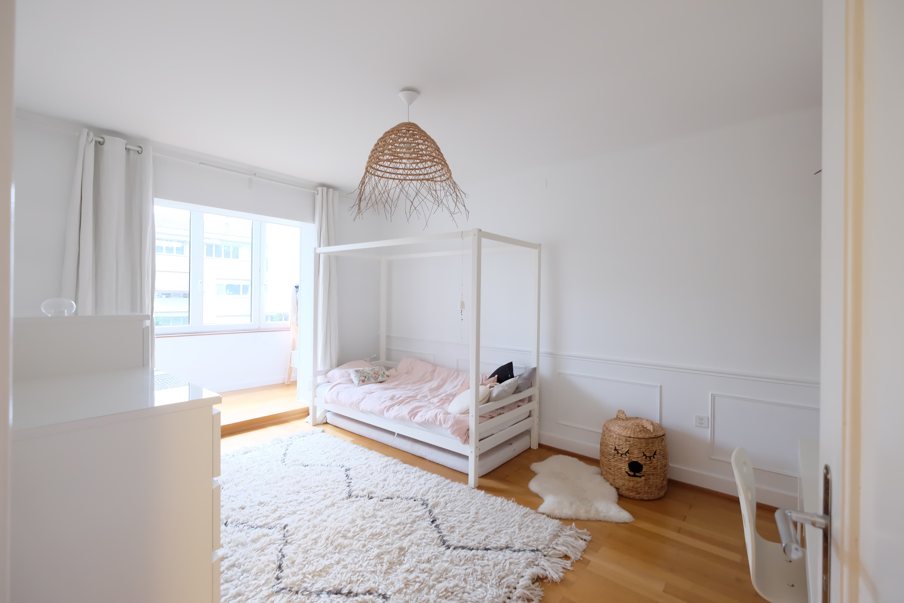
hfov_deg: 100.4
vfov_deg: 77.3
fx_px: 377
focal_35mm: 15
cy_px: 302
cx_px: 452
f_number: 4
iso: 2500
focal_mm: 10
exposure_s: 1/30
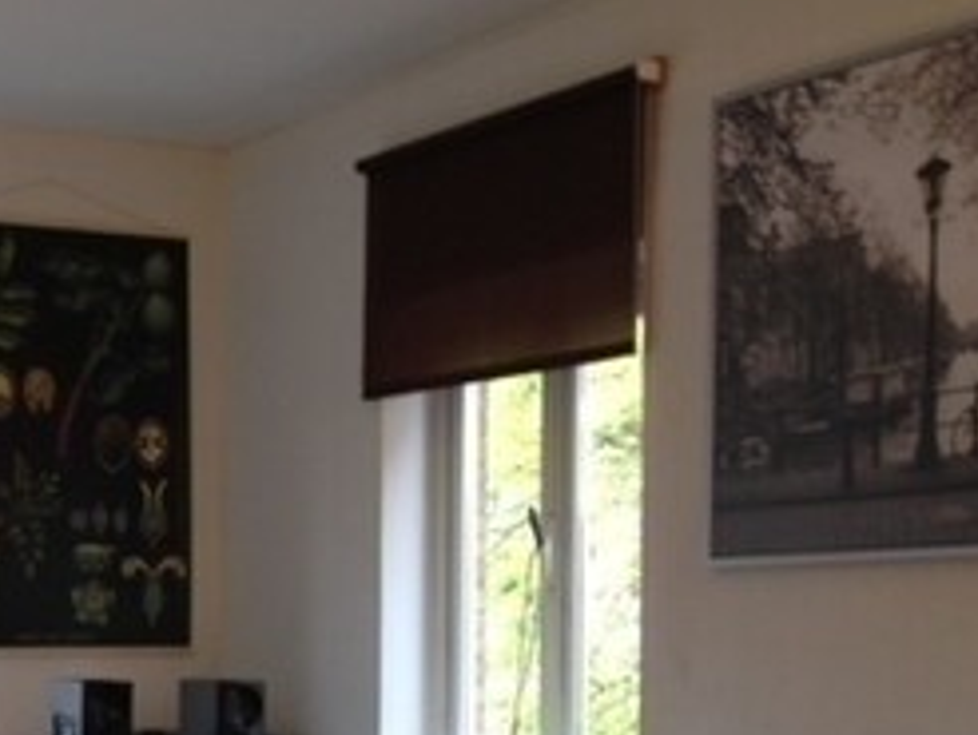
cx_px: 68
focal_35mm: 84
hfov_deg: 22.6
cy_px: 745
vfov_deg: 17.2
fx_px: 2376
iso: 50
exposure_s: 1/20
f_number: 2.4
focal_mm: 4.28
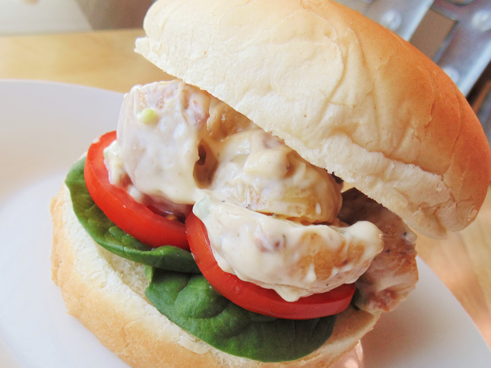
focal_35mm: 22
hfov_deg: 76.4
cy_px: 184
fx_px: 312
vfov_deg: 61.1
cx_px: 246
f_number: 3.1
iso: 80
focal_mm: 4
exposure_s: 1/30
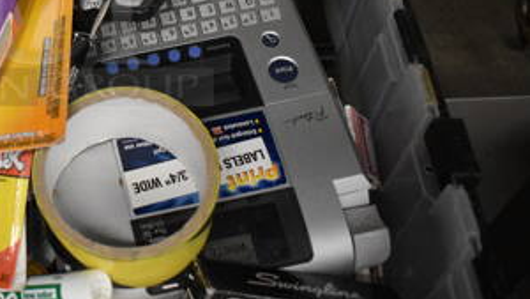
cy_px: 12
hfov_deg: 30.8
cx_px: 18
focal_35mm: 64
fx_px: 900
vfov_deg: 18.4
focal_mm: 20
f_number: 3.5
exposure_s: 1/125
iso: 2500
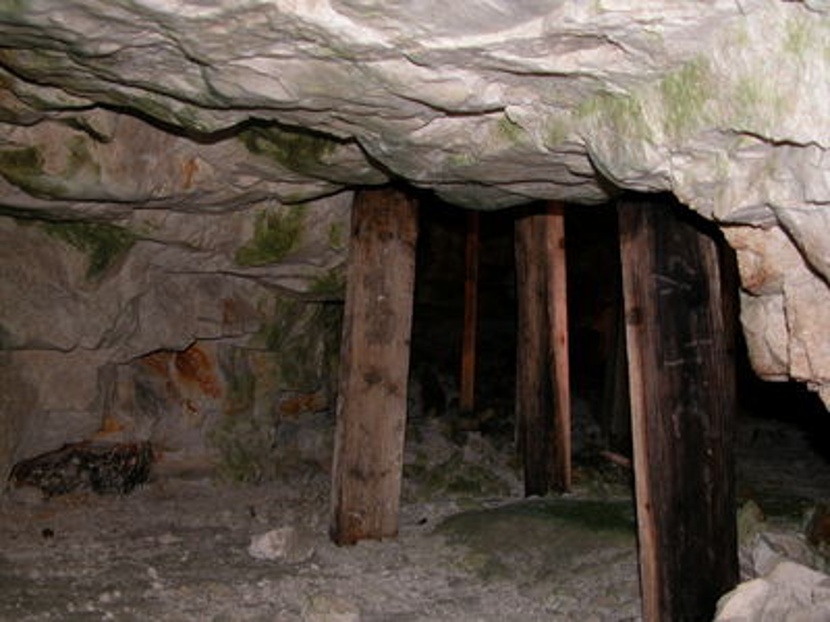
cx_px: 415
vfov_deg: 38.7
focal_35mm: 37
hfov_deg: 50.1
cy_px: 311
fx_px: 887
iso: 100
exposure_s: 1/60
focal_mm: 9.5
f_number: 2.8
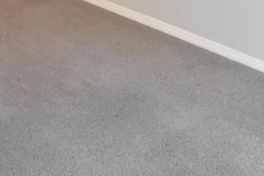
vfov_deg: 17.9
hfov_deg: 32.5
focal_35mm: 61
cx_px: 181
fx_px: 447
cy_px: -138
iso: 2800
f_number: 3.5
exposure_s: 1/60
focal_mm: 10
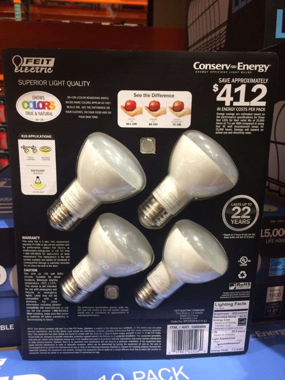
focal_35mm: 29
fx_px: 318
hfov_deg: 48.2
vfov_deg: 61.7
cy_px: 190
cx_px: 142
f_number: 2.2
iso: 200
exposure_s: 1/30
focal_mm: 4.15
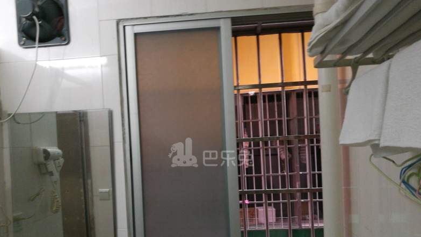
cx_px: 211
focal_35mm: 30
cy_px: 153
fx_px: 335
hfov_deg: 64.3
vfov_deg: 38.6
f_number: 2.2
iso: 400
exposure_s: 1/33.3
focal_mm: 4.5
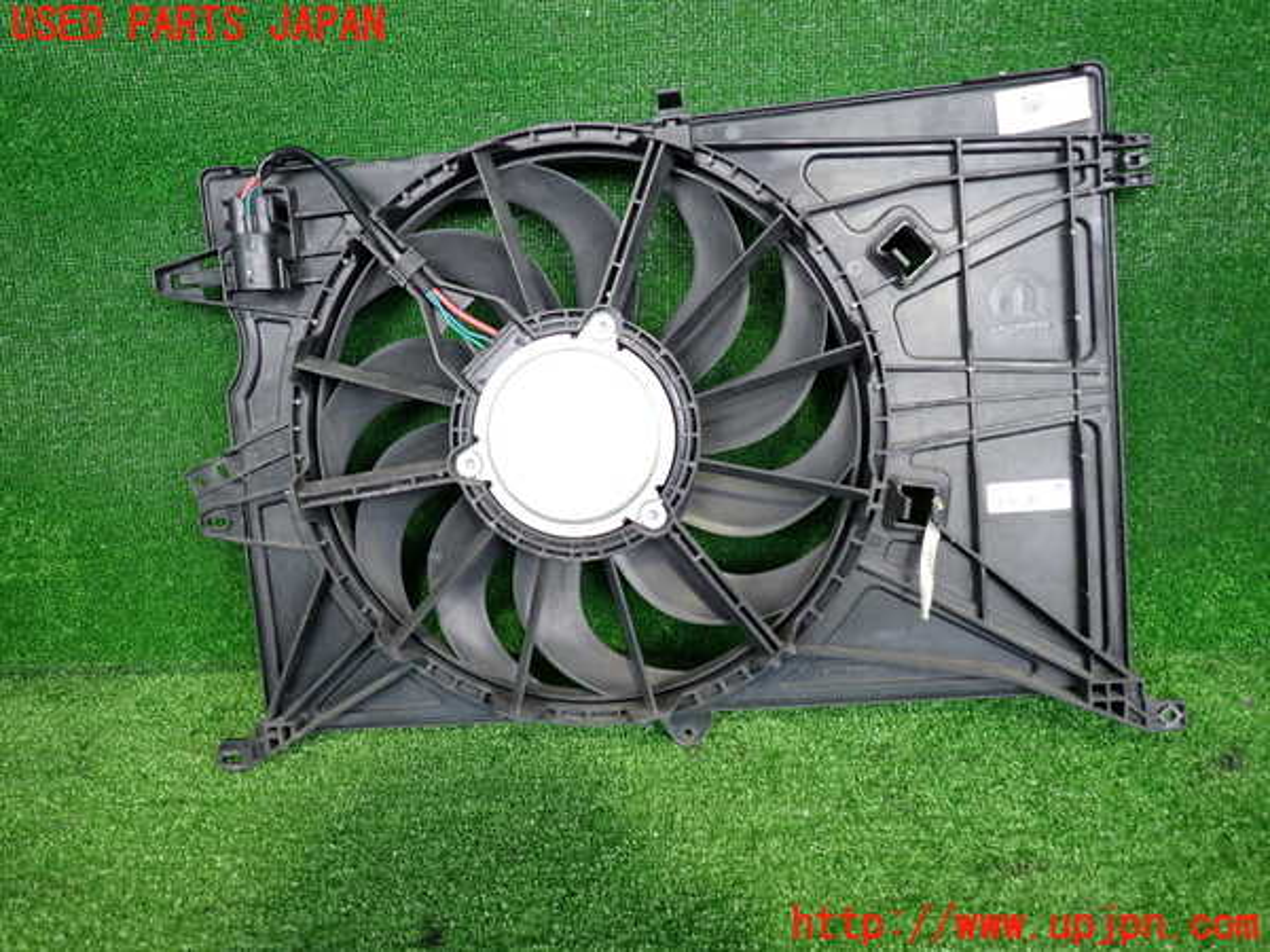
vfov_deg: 54.9
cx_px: 635
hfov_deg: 69.4
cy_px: 476
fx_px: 917
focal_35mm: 25
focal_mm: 4.5
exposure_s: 1/30
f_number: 2
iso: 250
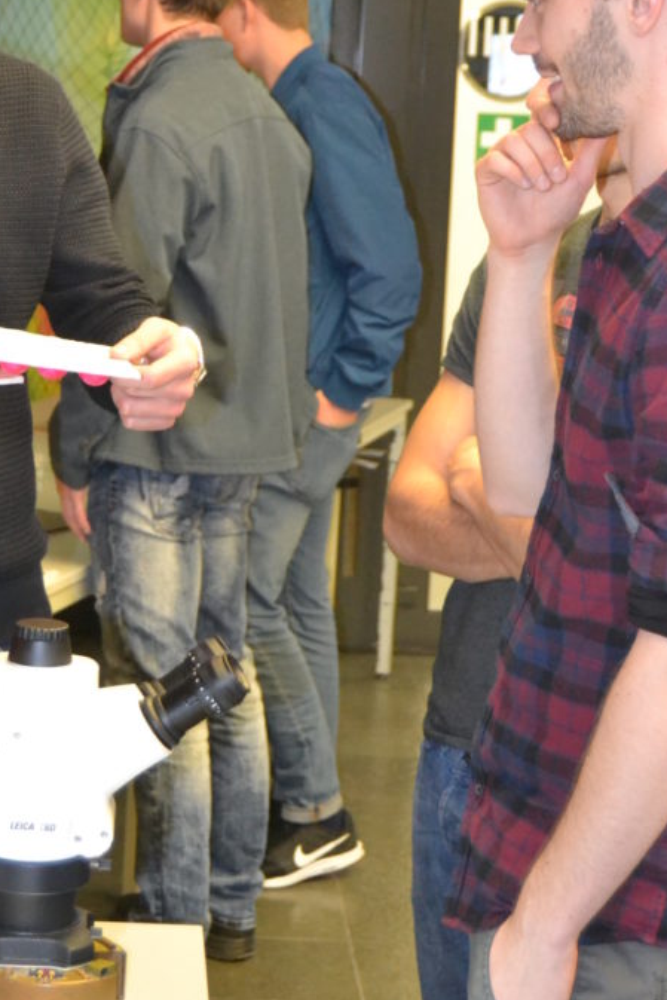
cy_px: 315
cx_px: 174
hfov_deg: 15.2
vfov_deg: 22.5
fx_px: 2496
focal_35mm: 90
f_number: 4.5
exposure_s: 1/60
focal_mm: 35
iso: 3200
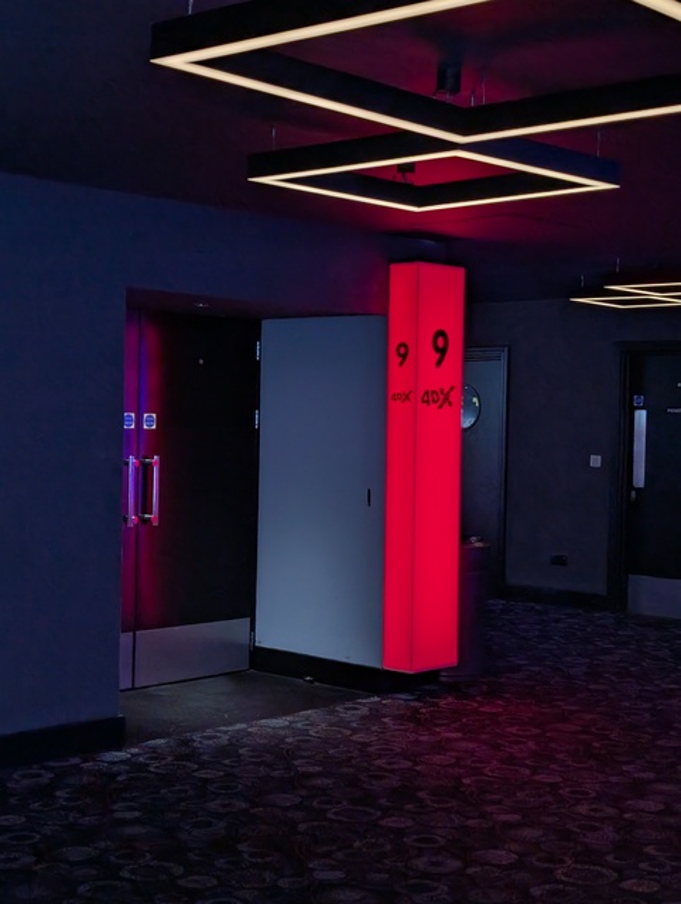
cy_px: 452
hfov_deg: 29.8
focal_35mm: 49
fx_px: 1282
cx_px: 340
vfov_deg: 38.9
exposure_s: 1/120
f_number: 1.68
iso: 104
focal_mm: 6.9
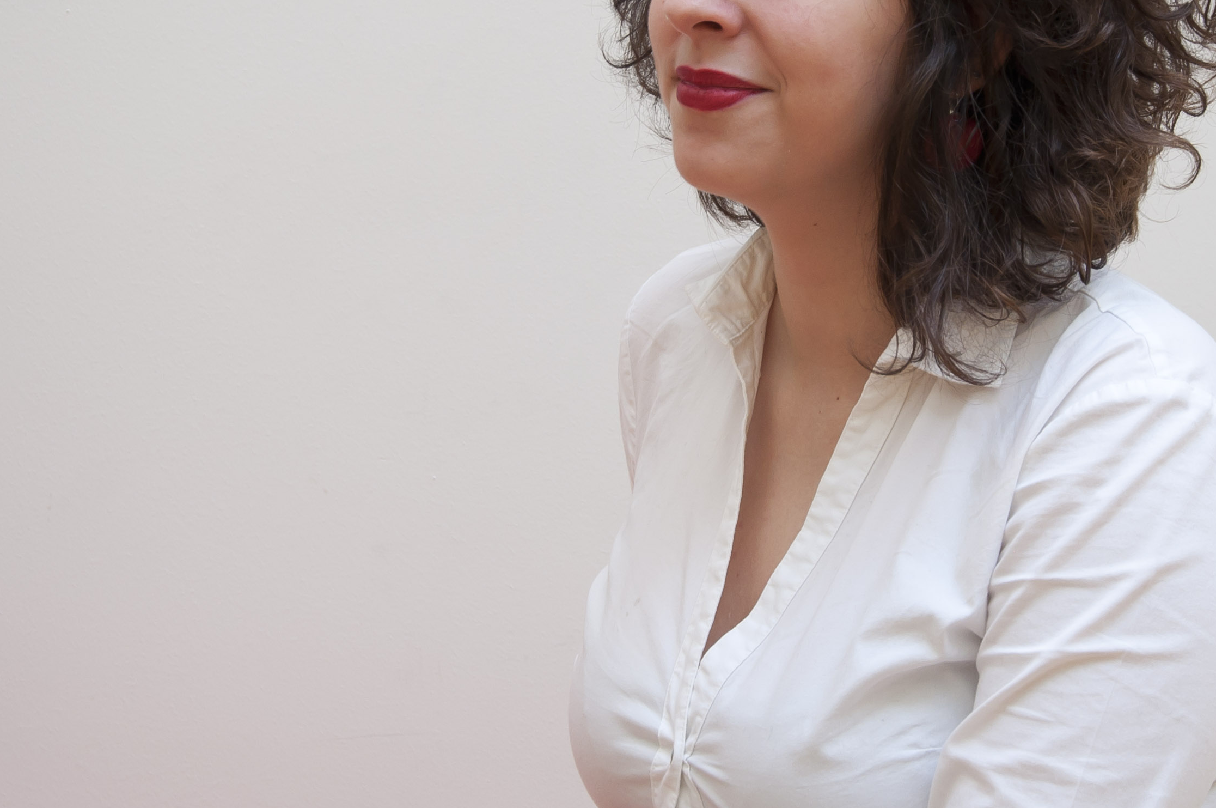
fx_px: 4082
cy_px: 135
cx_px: 791
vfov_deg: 11.3
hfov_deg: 16.9
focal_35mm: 121
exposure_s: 1/60
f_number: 5
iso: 320
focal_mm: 42
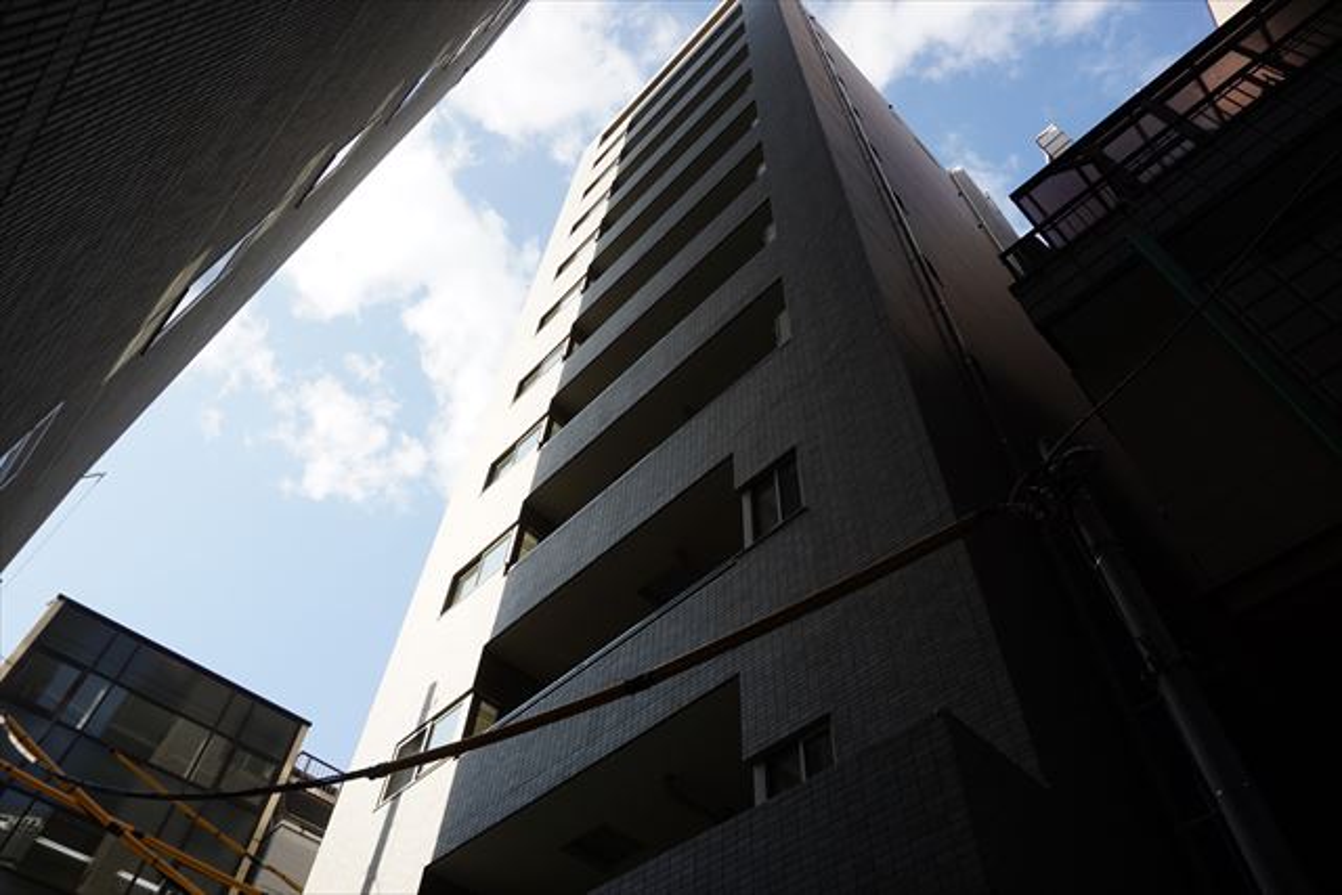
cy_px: 448
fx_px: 895
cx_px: 671
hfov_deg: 73.7
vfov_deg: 53.2
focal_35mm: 24
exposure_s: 1/125
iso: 100
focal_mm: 16
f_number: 8
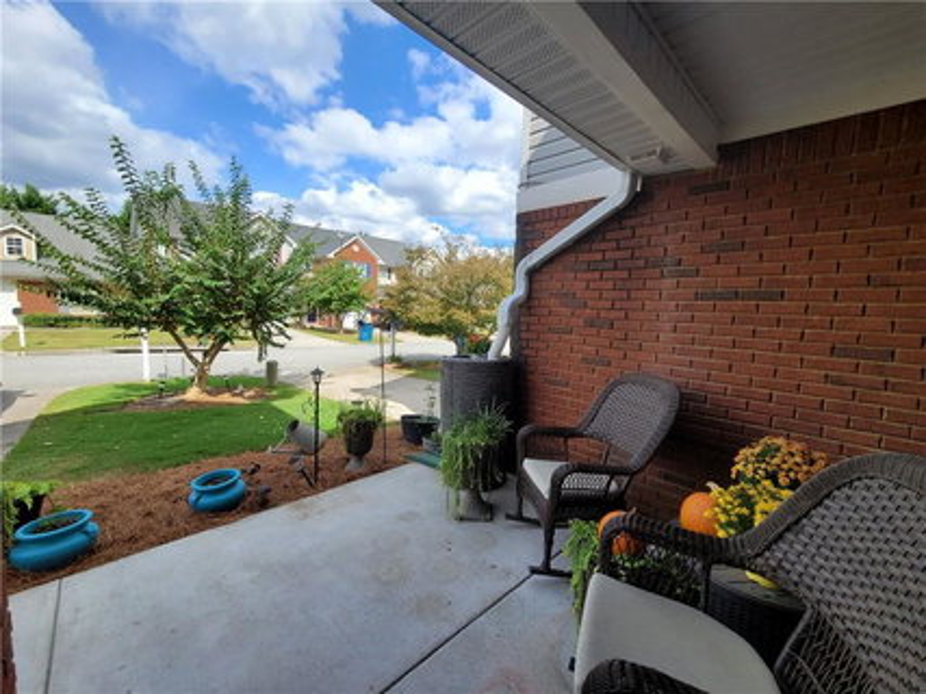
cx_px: 463
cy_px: 347
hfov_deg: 106.2
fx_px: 348
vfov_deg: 89.9
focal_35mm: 13
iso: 50
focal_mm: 2.2
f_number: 2.2
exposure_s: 1/941
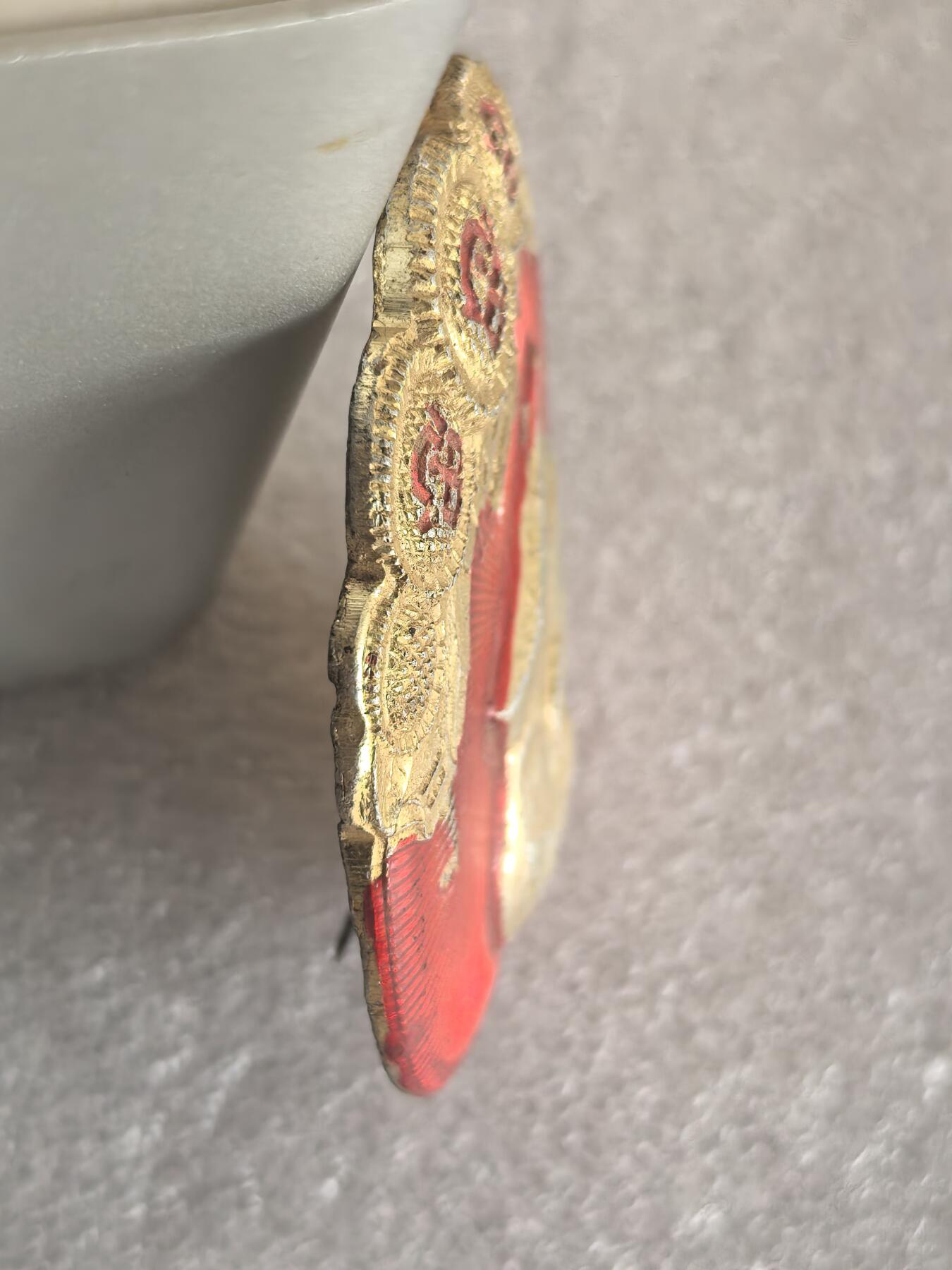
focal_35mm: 58
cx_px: 476
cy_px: 635
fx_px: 2127
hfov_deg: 25.2
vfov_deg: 33.2
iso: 320
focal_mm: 5.75
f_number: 2
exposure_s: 1/300
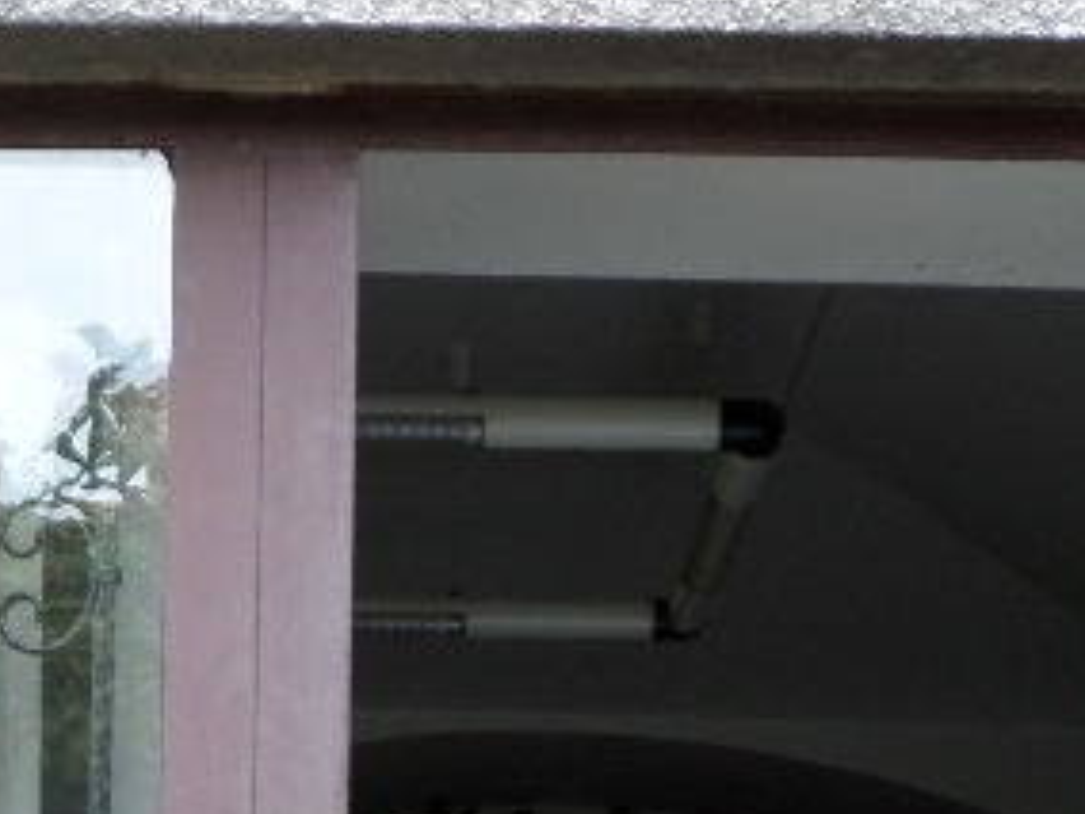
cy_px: 1387
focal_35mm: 130
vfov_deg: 10.8
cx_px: 267
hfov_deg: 15.1
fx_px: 4075
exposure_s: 1/90
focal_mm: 6.5
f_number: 3
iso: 80
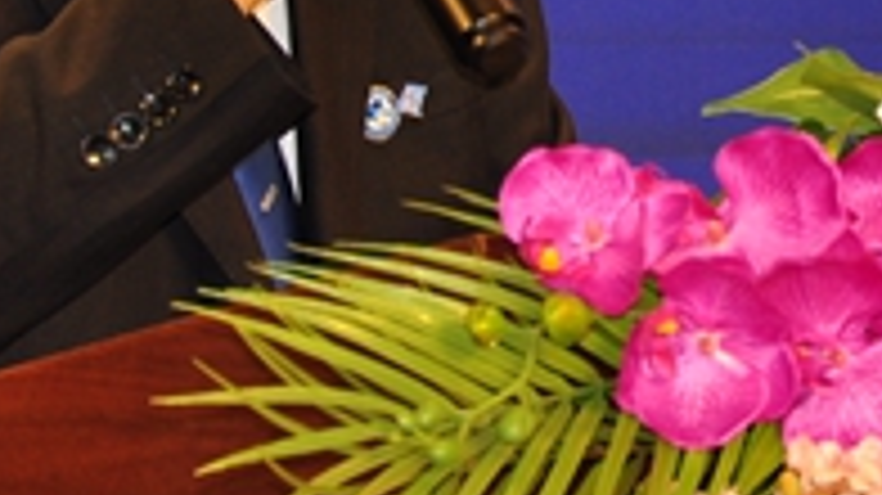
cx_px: 855
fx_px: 8695
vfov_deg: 3.3
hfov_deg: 5.8
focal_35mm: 372
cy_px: -83
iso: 360
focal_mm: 58
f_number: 5
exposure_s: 1/200
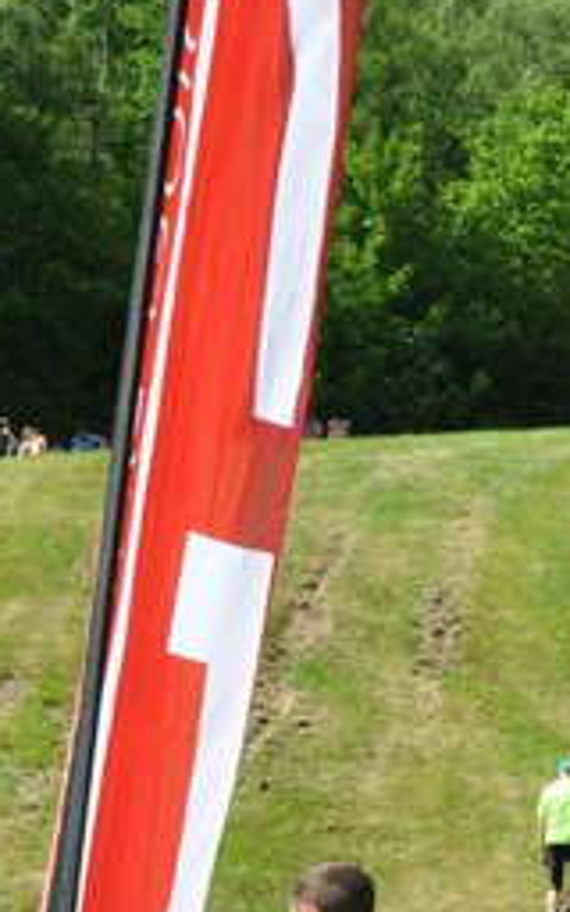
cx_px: 28
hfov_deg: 8.6
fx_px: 3753
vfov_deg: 13.7
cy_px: 859
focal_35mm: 151
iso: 200
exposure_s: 1/125
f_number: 11
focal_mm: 32
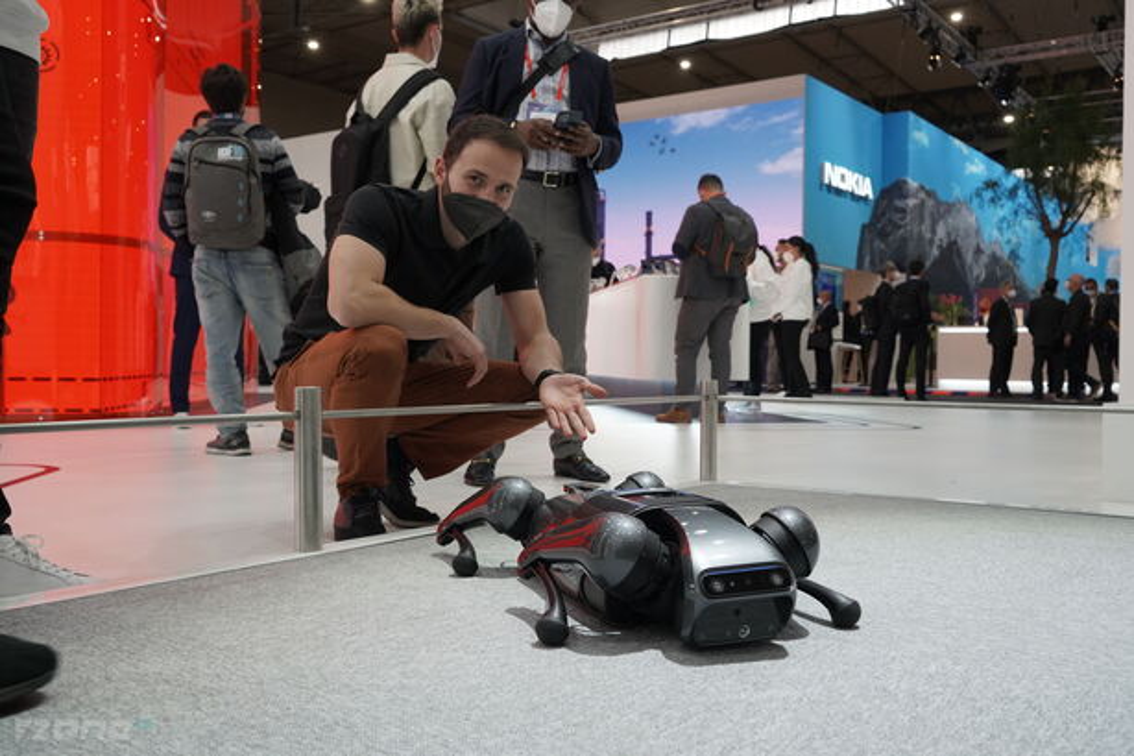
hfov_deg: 58.7
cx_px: 567
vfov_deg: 41.1
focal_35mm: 32
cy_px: 378
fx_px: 1008
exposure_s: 1/125
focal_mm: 32
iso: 1250
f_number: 6.3
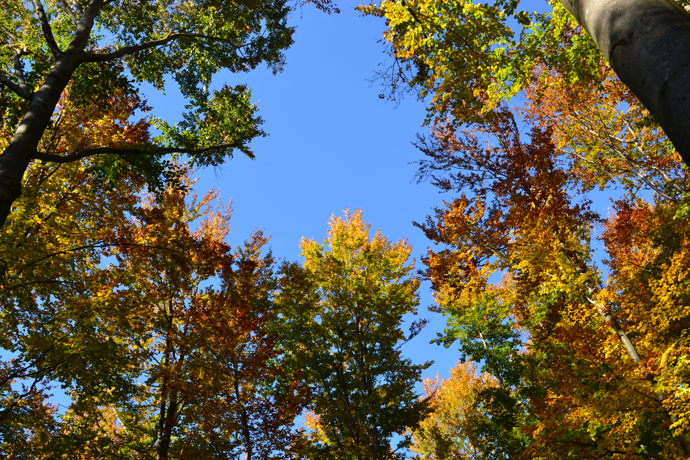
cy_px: 230
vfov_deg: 34.2
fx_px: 747
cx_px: 345
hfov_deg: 49.6
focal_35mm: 39
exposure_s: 1/160
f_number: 9
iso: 400
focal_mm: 26
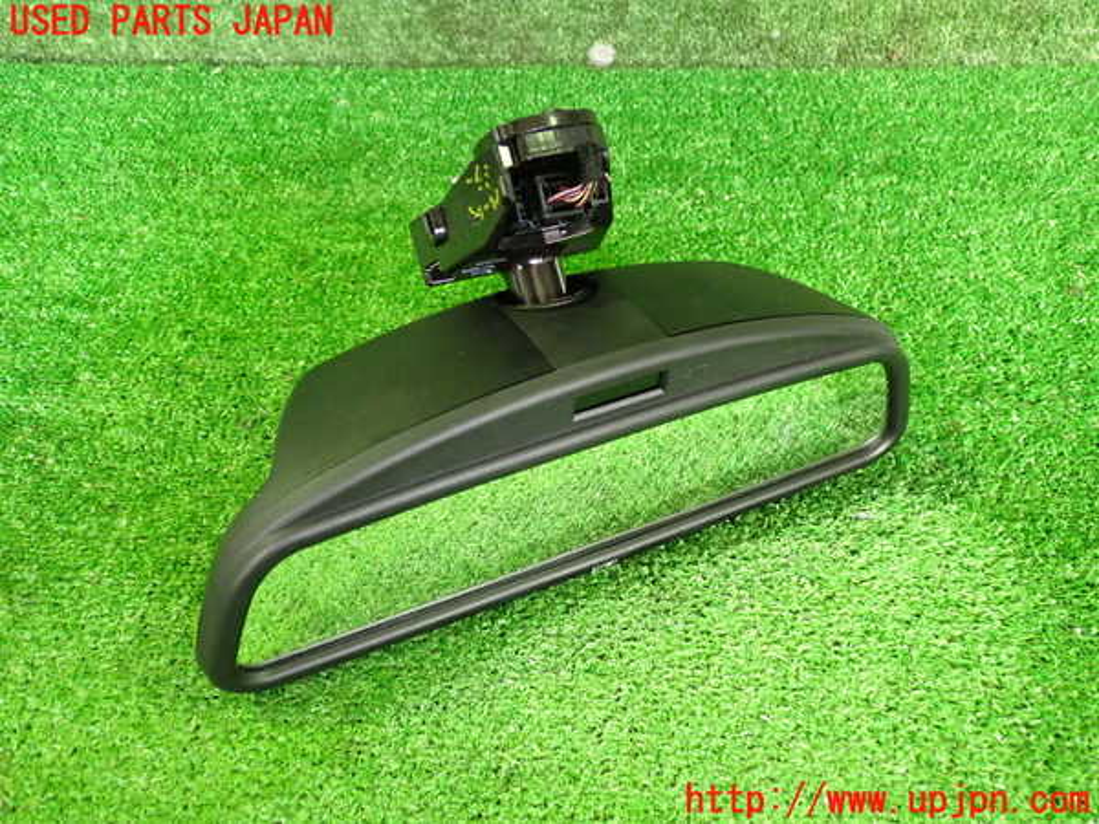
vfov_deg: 46.8
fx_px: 952
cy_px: 412
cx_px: 550
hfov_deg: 60.0
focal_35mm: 30
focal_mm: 5.4
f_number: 2.3
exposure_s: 1/30
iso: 640
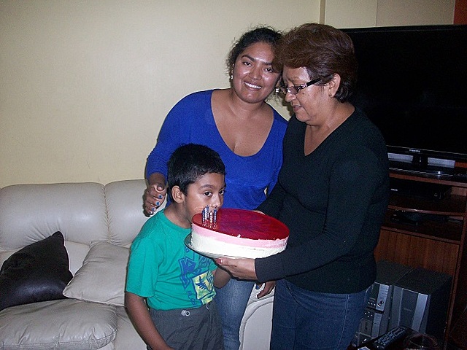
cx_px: 234
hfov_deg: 54.0
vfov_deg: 41.8
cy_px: 175
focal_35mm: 34
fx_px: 459
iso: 160
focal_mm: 5.7
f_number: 2.8
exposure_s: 1/60
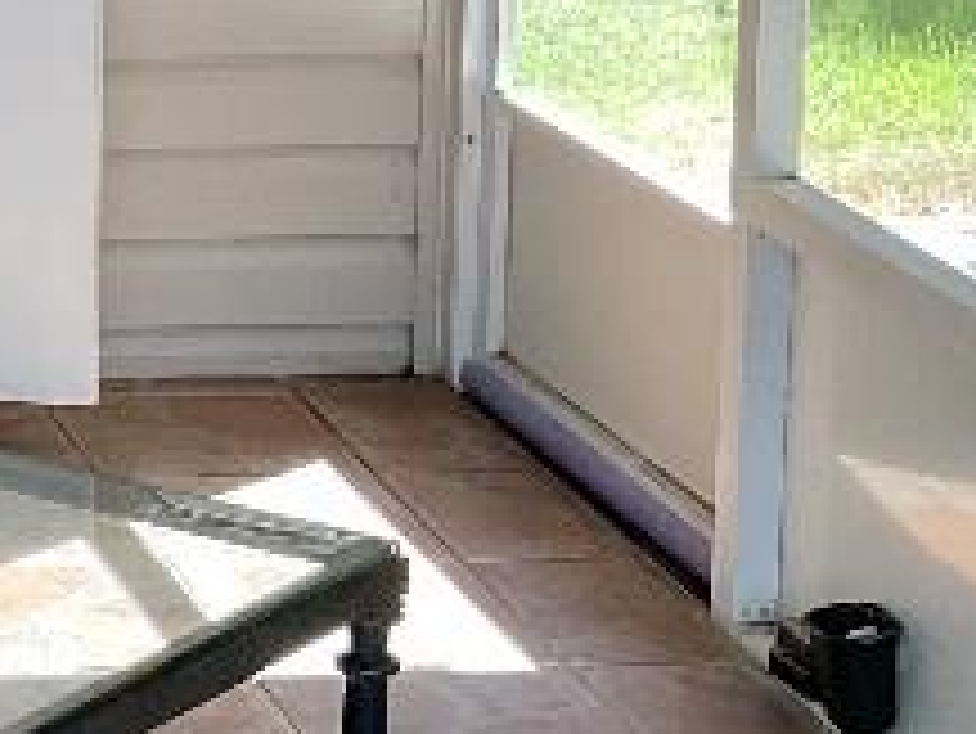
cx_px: -918
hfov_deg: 12.7
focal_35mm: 137
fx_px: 3865
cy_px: 59
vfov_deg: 10.8
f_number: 1.8
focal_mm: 3
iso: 64
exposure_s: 1/120
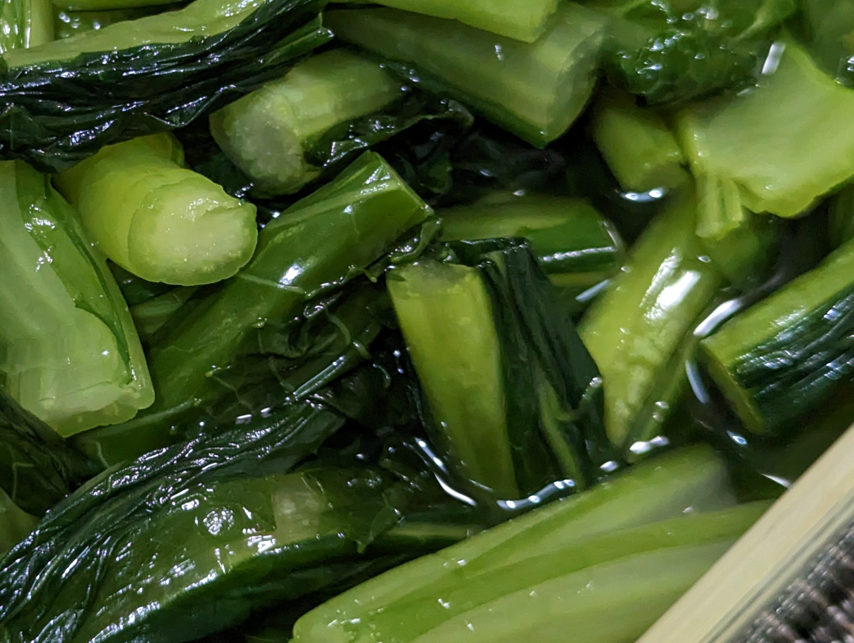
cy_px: 186
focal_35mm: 97
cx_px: 137
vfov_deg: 15.2
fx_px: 2396
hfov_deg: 19.9
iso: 930
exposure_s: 1/60.1
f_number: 1.85
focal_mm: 6.81
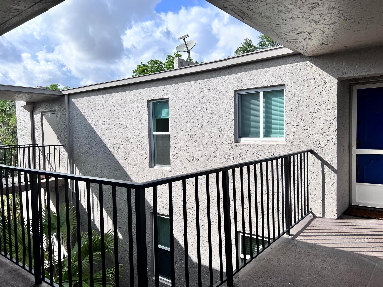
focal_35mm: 26
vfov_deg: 53.1
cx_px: 192
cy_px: 144
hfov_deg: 67.3
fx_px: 288
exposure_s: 1/5587
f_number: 1.5
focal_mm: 5.7
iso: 50
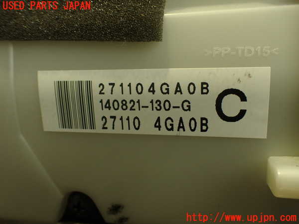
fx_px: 276
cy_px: 112
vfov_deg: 44.2
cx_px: 150
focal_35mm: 32
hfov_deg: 56.8
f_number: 2.4
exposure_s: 1/30
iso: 200
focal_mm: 5.79
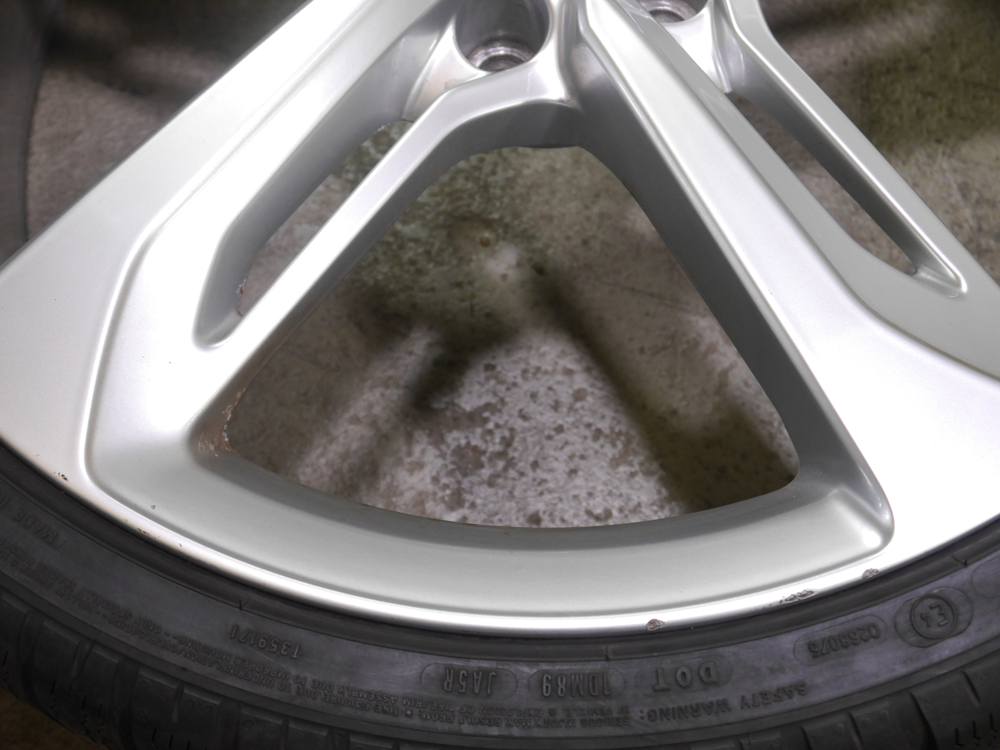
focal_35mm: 62
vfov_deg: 23.7
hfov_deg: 31.2
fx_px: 1791
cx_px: 500
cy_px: 375
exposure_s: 1/40
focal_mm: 31
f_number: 5.6
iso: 800
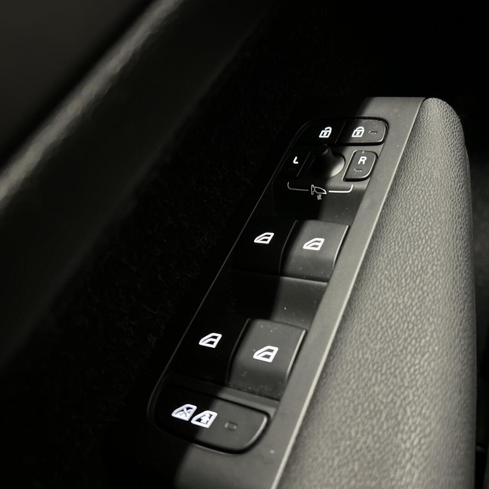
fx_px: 495
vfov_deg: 52.5
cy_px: 243
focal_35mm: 31
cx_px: 317
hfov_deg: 51.8
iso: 1250
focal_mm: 5.7
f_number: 1.5
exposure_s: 1/17
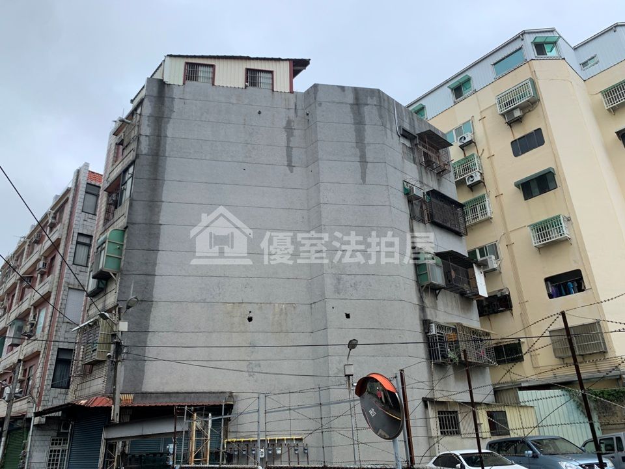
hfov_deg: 67.3
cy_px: 234
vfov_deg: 53.1
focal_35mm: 26
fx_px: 469
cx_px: 312
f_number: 1.8
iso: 25
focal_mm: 4.25
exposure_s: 1/1447
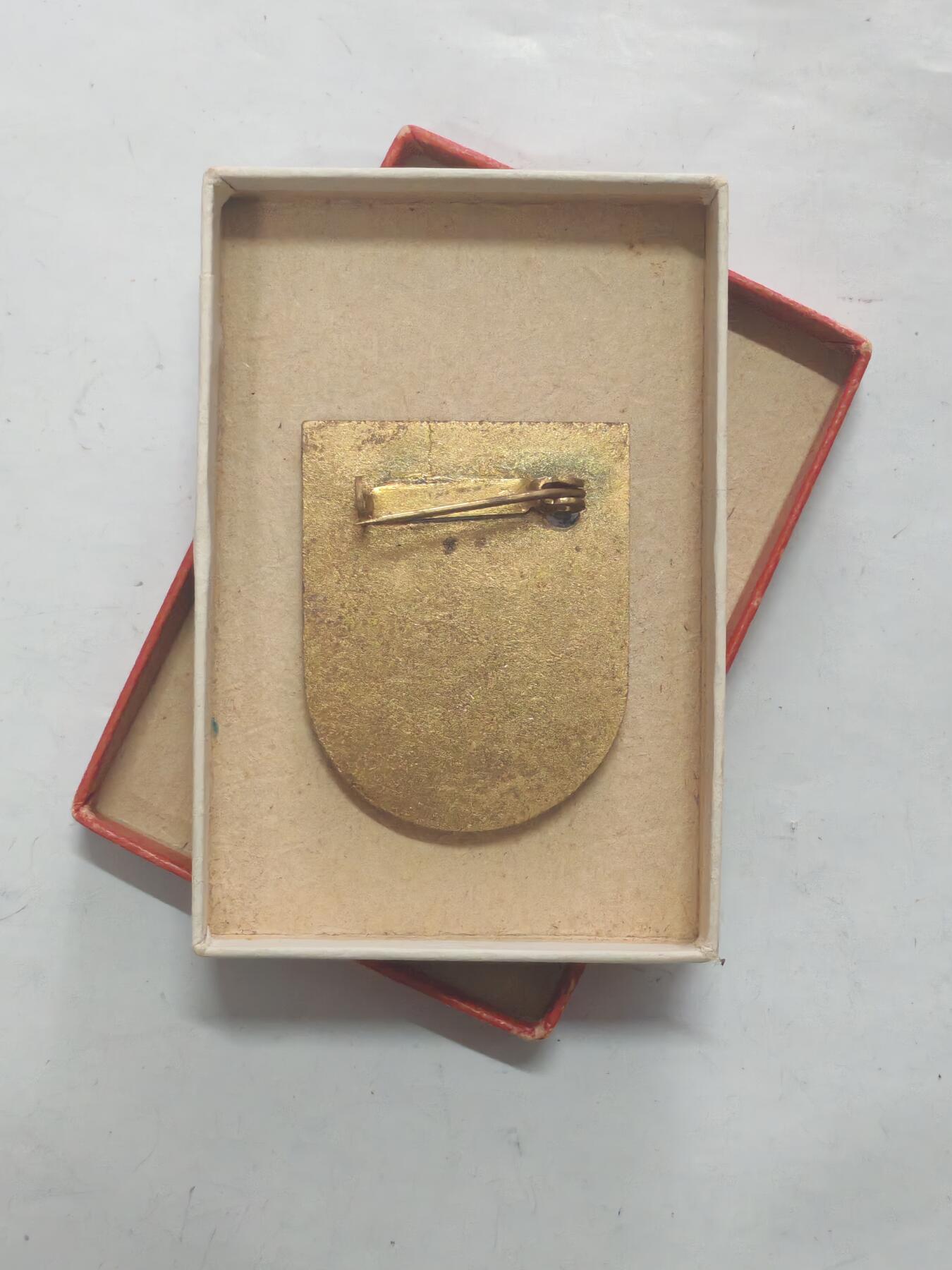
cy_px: 635
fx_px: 2493
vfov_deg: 28.6
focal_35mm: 68
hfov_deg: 21.6
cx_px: 476
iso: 640
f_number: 1.95
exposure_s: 1/33
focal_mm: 5.52
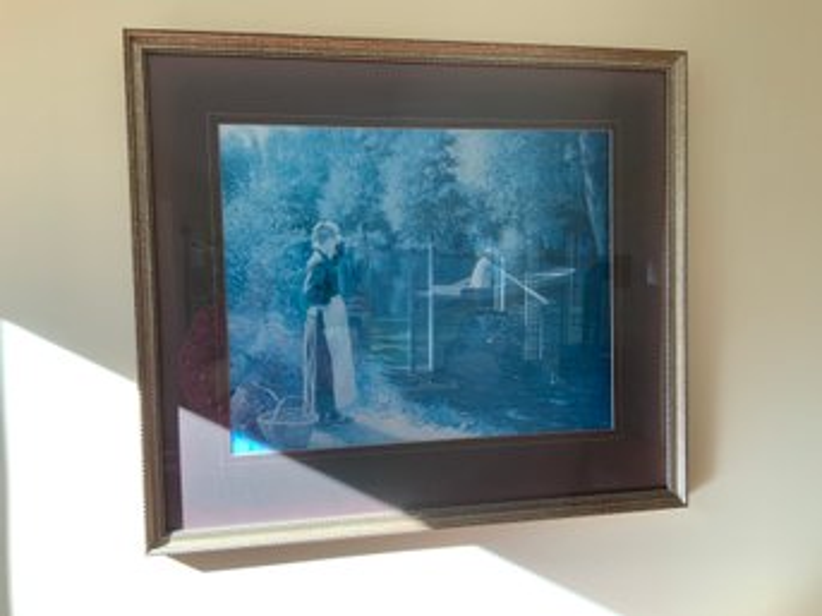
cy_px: 308
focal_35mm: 29
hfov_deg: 61.7
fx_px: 688
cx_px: 411
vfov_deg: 48.2
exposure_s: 1/122
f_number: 1.8
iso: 32
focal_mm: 3
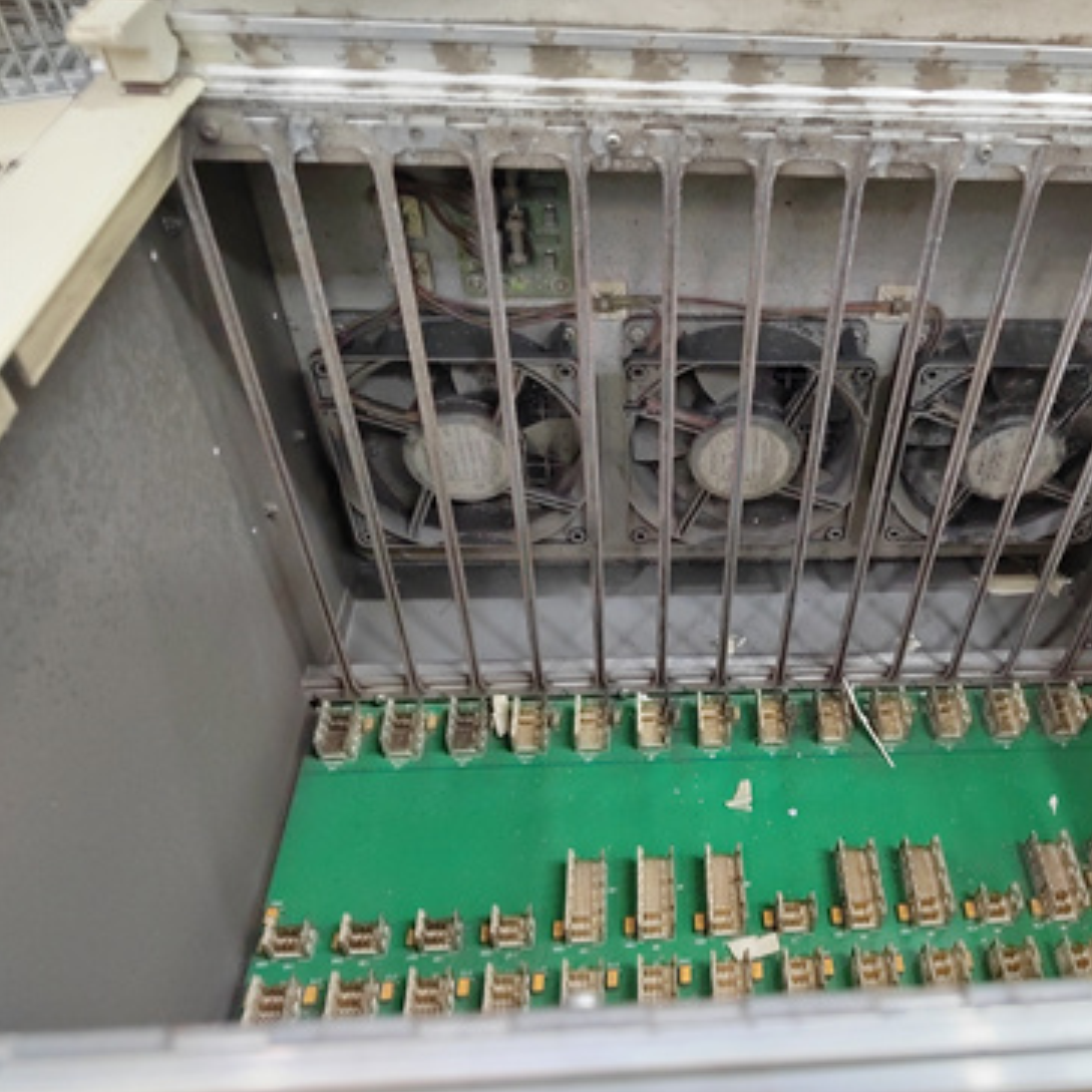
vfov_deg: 57.3
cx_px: 743
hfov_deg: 55.9
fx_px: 999
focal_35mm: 28
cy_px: 537
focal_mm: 5.52
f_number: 1.9
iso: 1644
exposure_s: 1/50
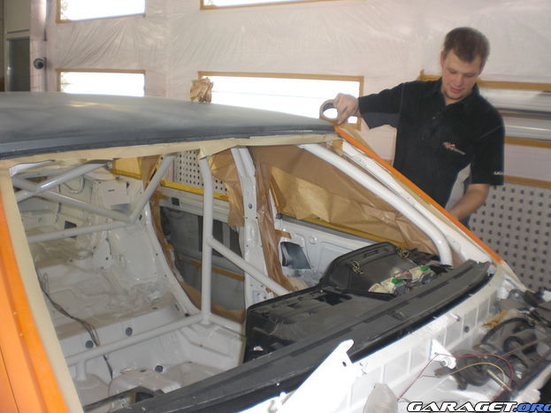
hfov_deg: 50.1
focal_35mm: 37
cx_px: 276
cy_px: 203
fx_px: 589
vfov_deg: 38.7
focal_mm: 6.3
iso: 100
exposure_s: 1/100
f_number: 3.1
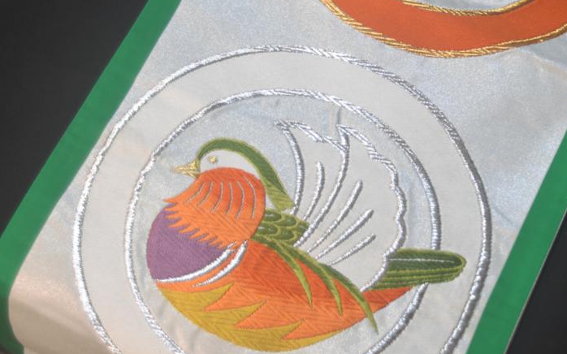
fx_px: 1174
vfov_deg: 17.0
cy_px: 66
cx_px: 396
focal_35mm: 76
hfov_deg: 26.9
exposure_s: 1/60
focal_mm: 32
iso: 800
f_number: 4.2
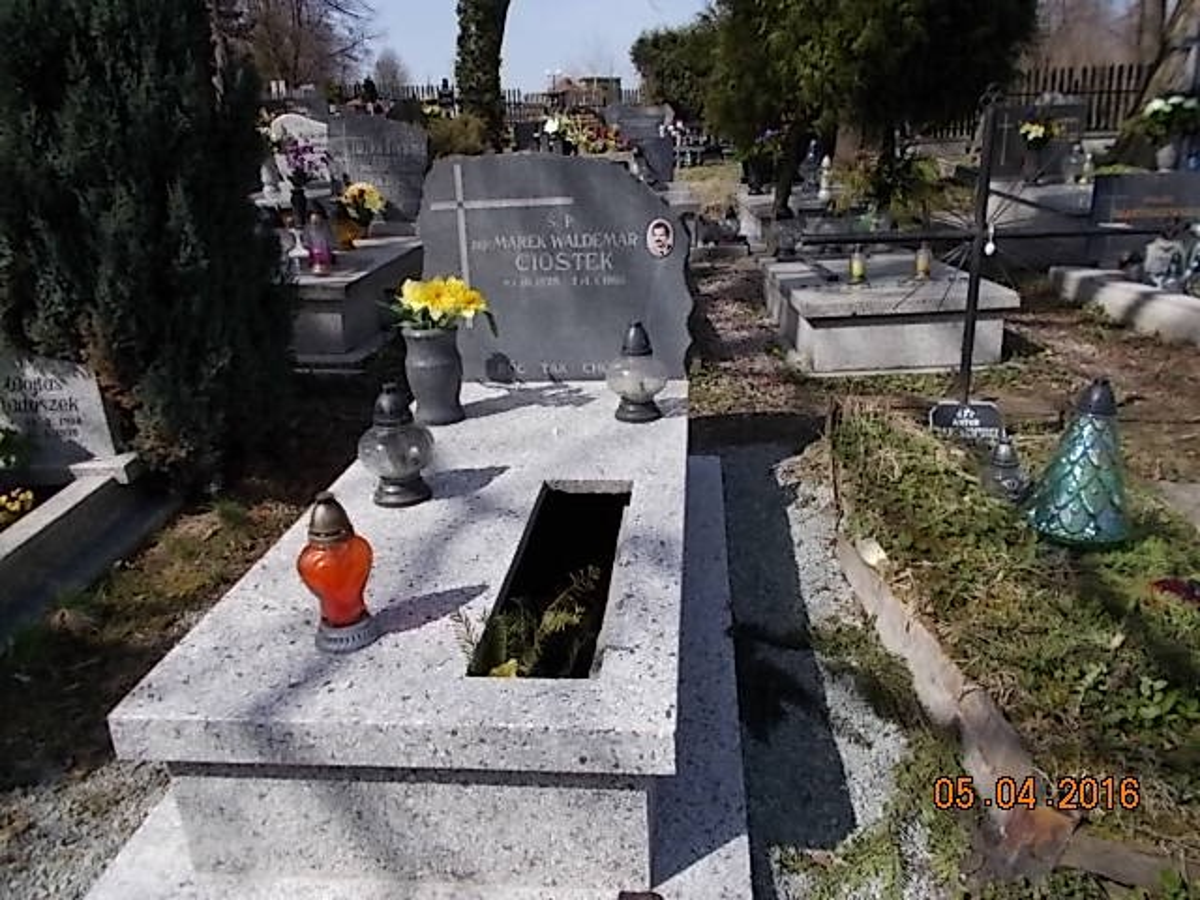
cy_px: 450
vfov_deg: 53.1
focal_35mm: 26
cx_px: 600
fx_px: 901
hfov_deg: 67.3
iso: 80
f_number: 8
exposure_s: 1/160
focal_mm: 4.6
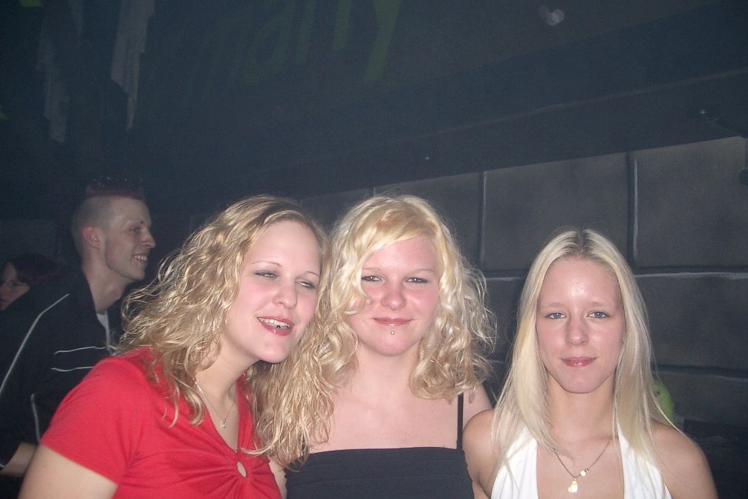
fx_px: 769
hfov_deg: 51.9
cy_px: 272
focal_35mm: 37
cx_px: 379
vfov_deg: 35.9
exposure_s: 1/40
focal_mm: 5.8
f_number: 2.6
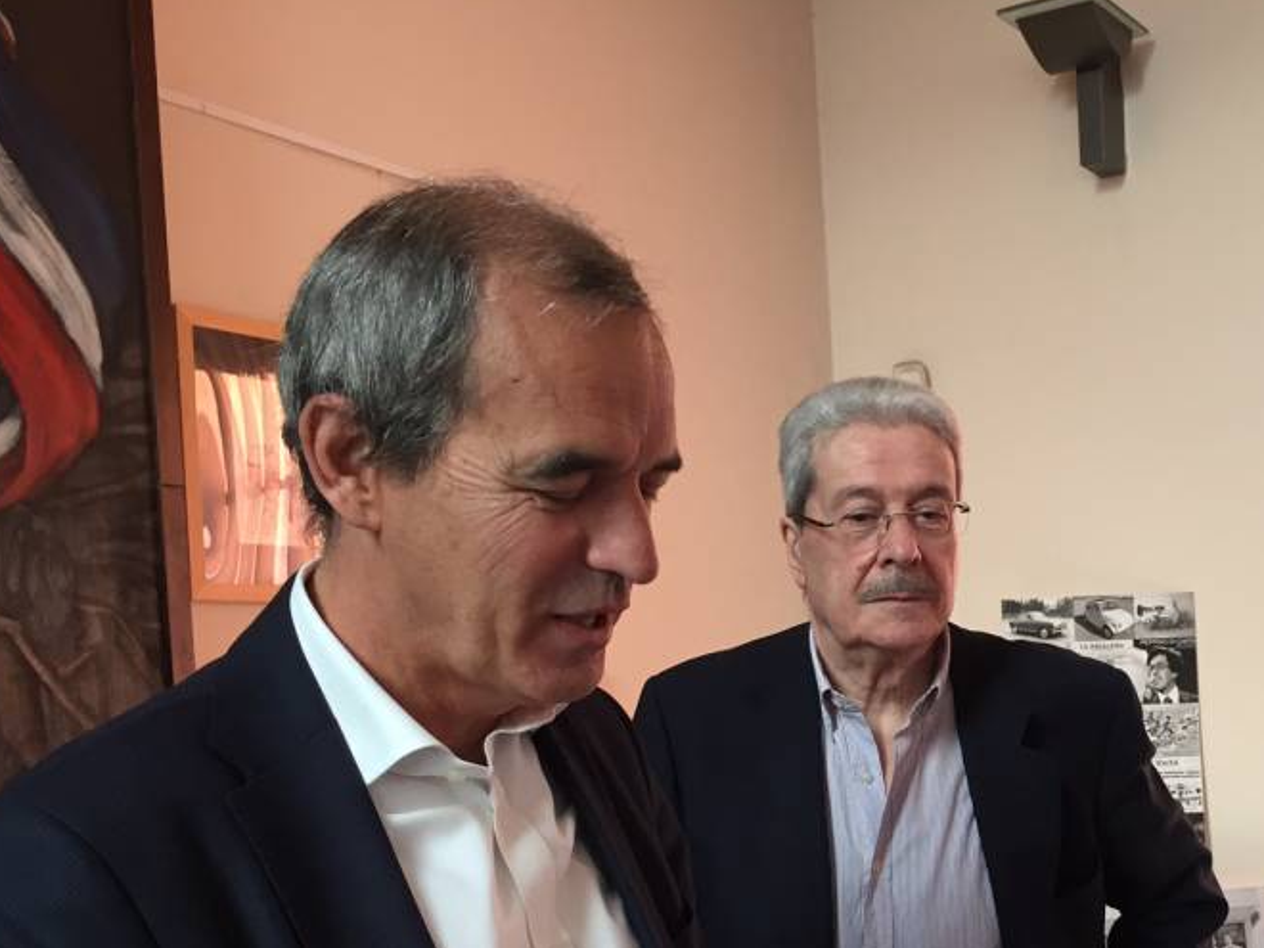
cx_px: 954
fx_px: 1643
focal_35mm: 45
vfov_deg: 31.6
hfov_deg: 40.8
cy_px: 714
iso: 64
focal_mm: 4.15
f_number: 2.2
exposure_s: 1/33
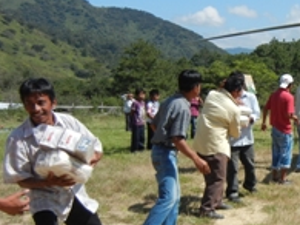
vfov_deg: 21.3
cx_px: 318
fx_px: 598
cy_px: 137
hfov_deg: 26.3
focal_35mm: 69
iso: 160
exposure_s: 1/435
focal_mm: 5.4
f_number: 7
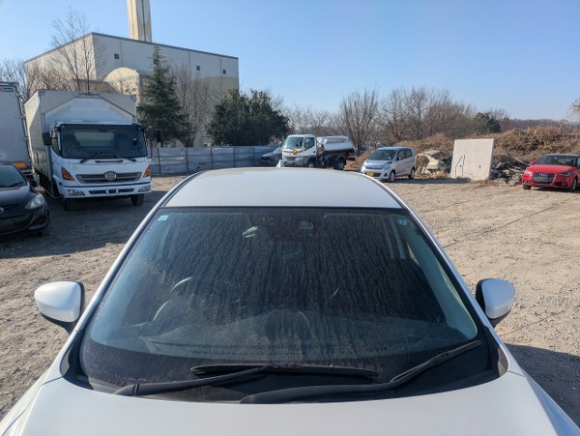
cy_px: 218
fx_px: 419
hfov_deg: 69.3
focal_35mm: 25
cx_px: 290
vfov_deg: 54.9
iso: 53
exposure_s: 1/2632
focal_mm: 5.43
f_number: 1.89
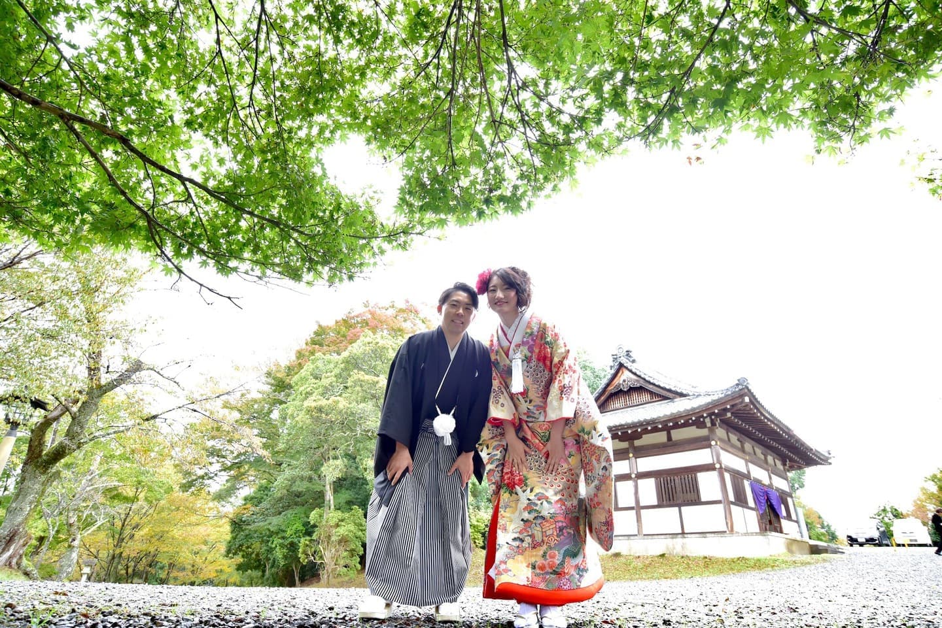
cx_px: 471
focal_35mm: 18
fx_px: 471
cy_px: 314
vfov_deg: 67.4
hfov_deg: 90.0
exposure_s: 1/100
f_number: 6.3
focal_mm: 18
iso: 2000
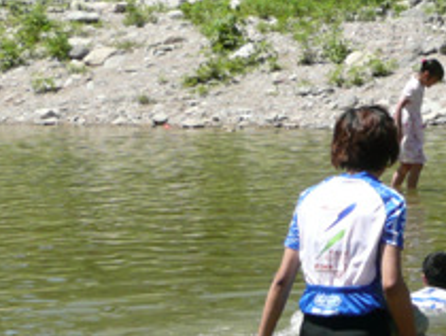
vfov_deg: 6.3
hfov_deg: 8.4
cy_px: 329
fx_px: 3018
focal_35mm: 234
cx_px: 399
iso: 100
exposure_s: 1/400
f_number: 4.6
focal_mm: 11.8
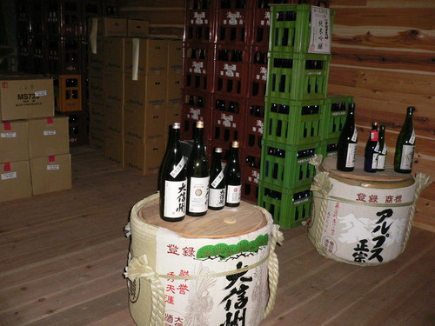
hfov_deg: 52.6
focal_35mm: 35
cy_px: 163
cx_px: 218
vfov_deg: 40.7
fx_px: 440
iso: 300
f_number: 2.8
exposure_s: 1/60
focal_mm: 5.8
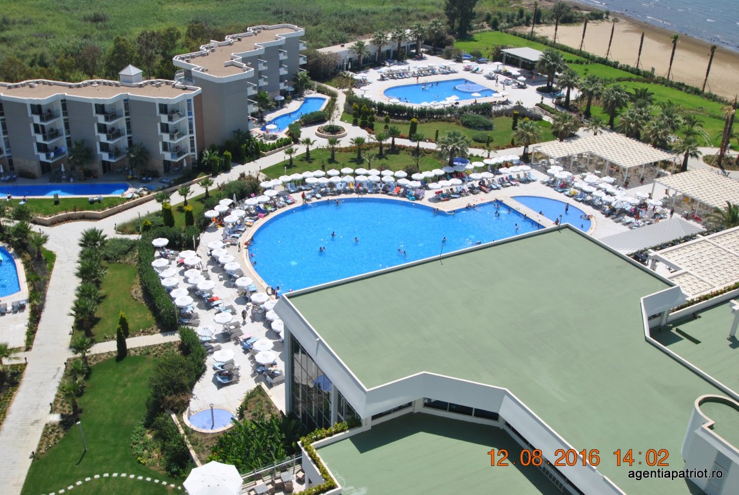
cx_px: 370
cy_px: 248
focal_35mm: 36
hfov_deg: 53.1
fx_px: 740
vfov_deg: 37.0
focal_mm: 24
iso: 100
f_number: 9
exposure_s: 1/320
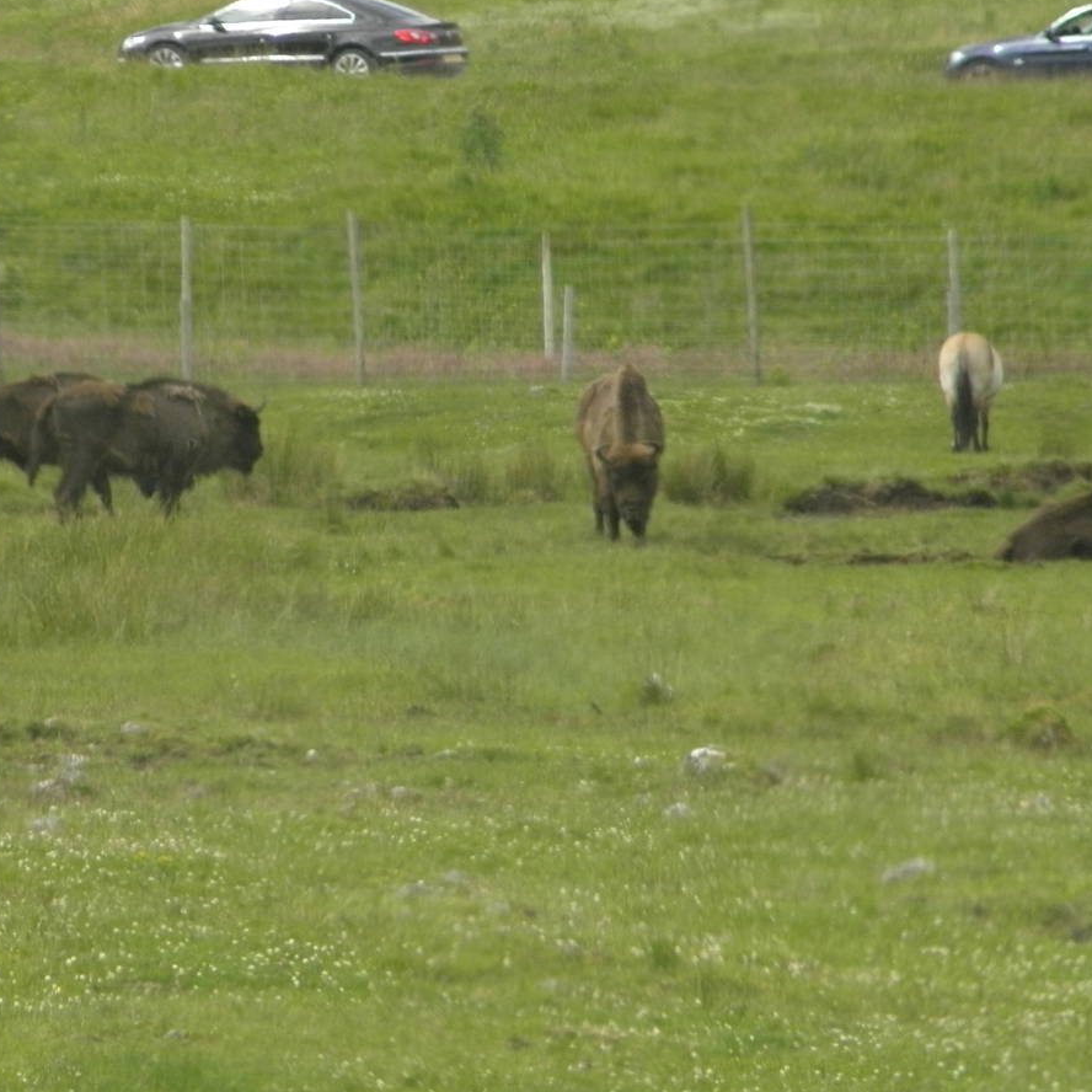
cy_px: 493
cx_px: 317
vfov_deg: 3.1
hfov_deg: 3.1
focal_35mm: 567
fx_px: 20236
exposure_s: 1/400
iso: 160
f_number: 5.4
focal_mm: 63.7
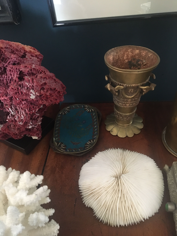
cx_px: 88
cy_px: 118
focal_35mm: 29
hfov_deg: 48.2
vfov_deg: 61.7
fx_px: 198
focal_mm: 4.15
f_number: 2.2
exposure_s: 1/17
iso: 250
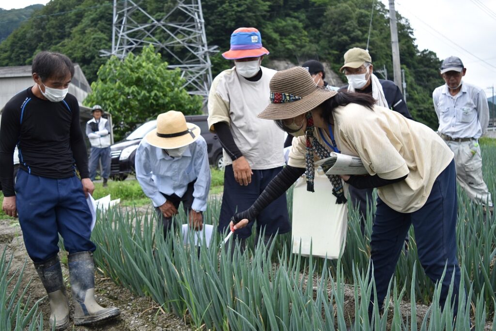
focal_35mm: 30
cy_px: 166
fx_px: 414
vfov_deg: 43.7
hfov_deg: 61.9
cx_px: 248
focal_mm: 20
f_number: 4.5
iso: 200
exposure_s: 1/400
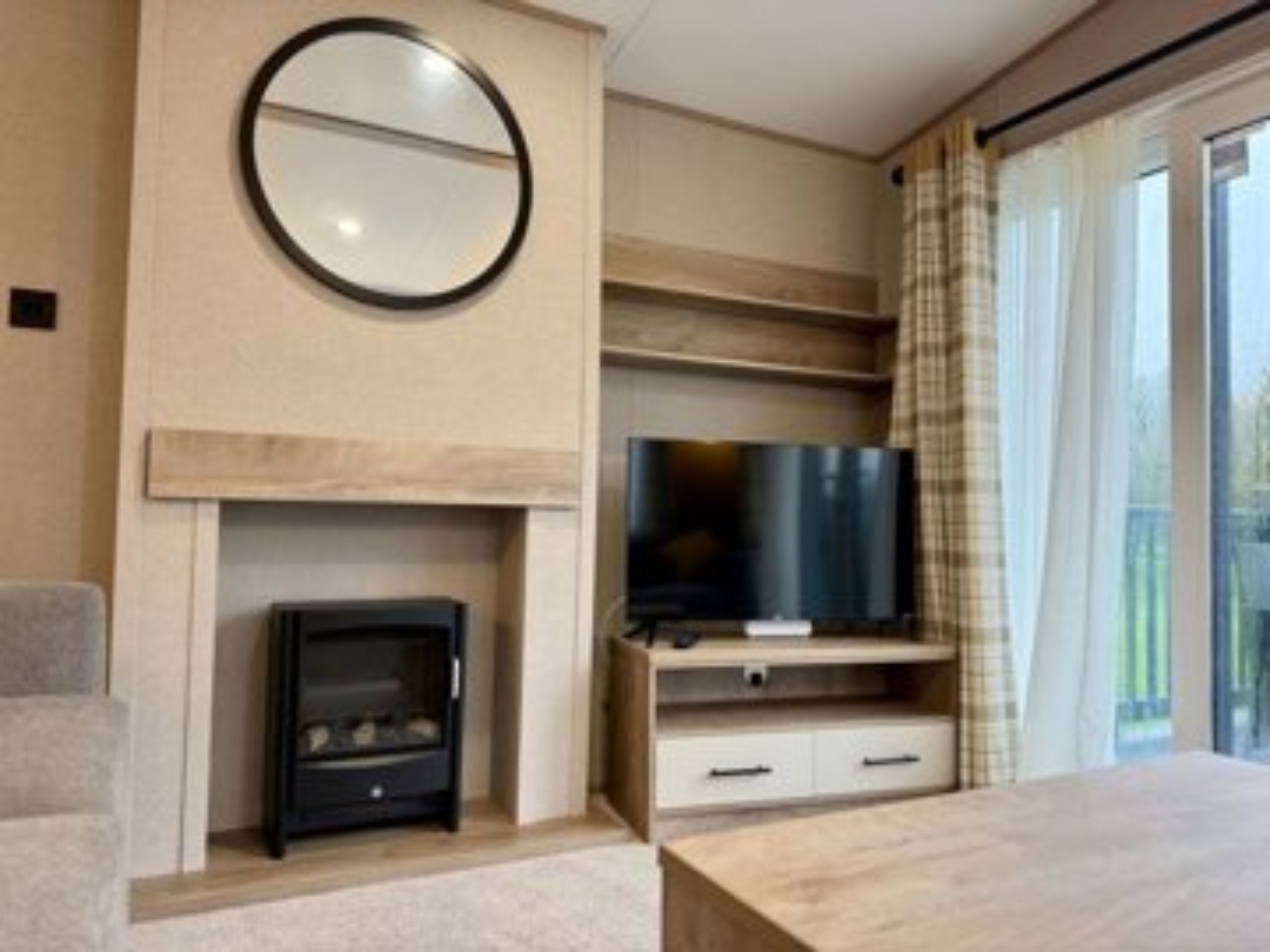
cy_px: 476
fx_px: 881
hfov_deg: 71.6
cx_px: 635
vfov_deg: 56.8
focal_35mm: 24
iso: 200
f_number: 1.78
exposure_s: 1/100
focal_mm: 6.76
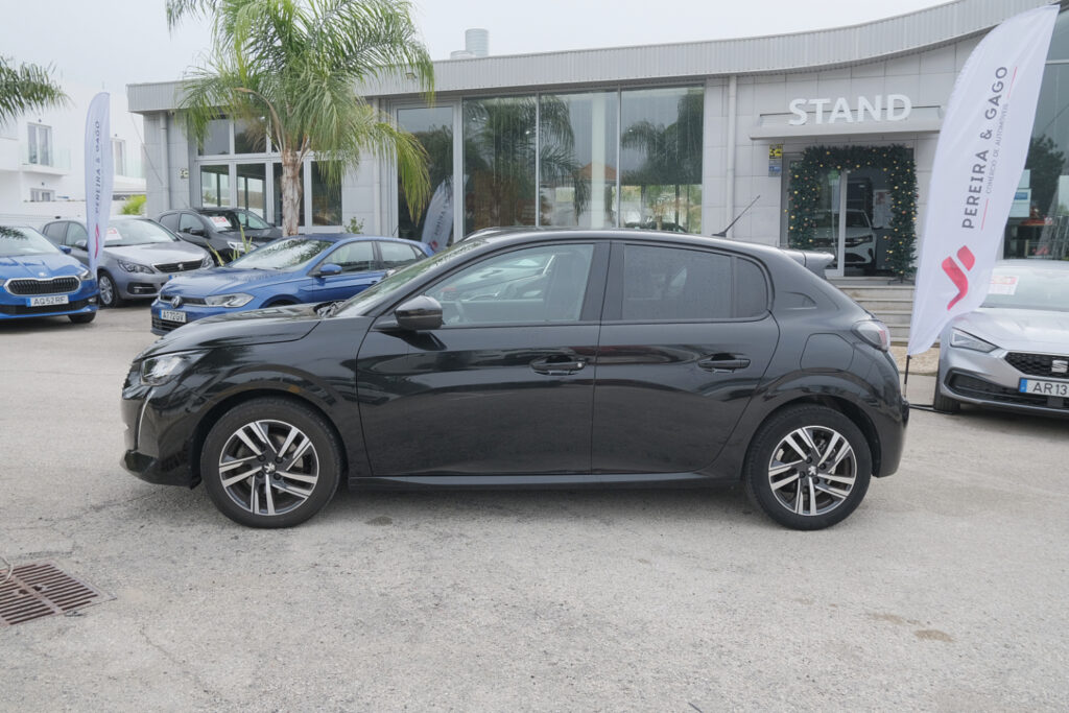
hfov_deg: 61.9
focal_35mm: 30
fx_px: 891
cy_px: 356
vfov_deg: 43.6
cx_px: 534
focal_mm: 19.7
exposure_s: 1/180
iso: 400
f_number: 9
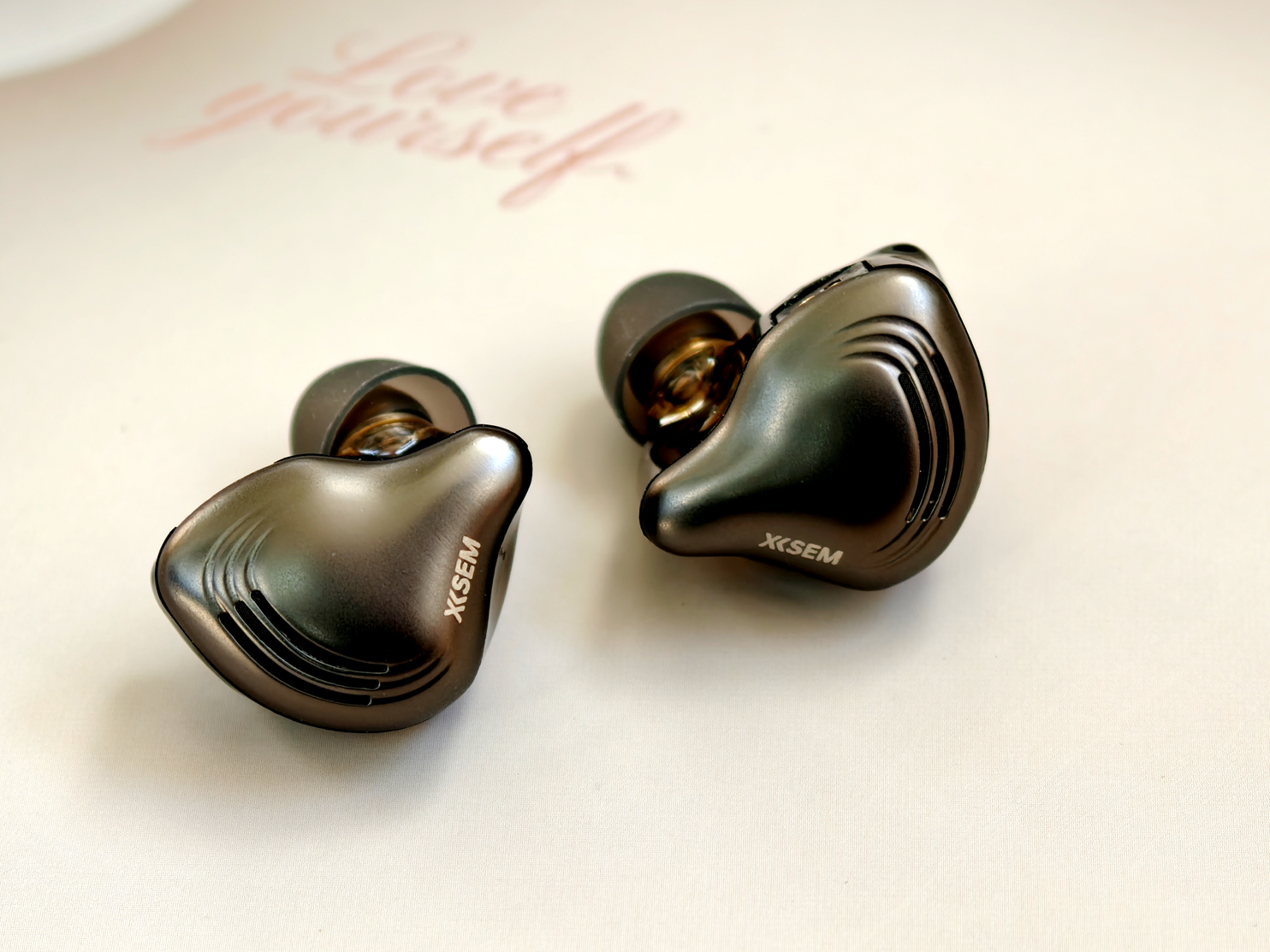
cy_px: 476
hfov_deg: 14.6
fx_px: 4953
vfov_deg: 11.0
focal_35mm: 135
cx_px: 635
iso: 200
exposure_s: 1/169
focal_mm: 16.53
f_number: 2.1
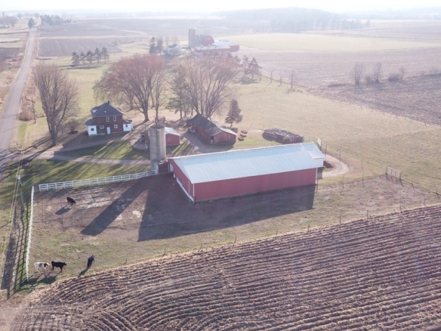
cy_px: 166
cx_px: 220
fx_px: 331
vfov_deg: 53.1
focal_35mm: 26
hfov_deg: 67.3
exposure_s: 1/541
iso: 100
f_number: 2.2
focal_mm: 4.73
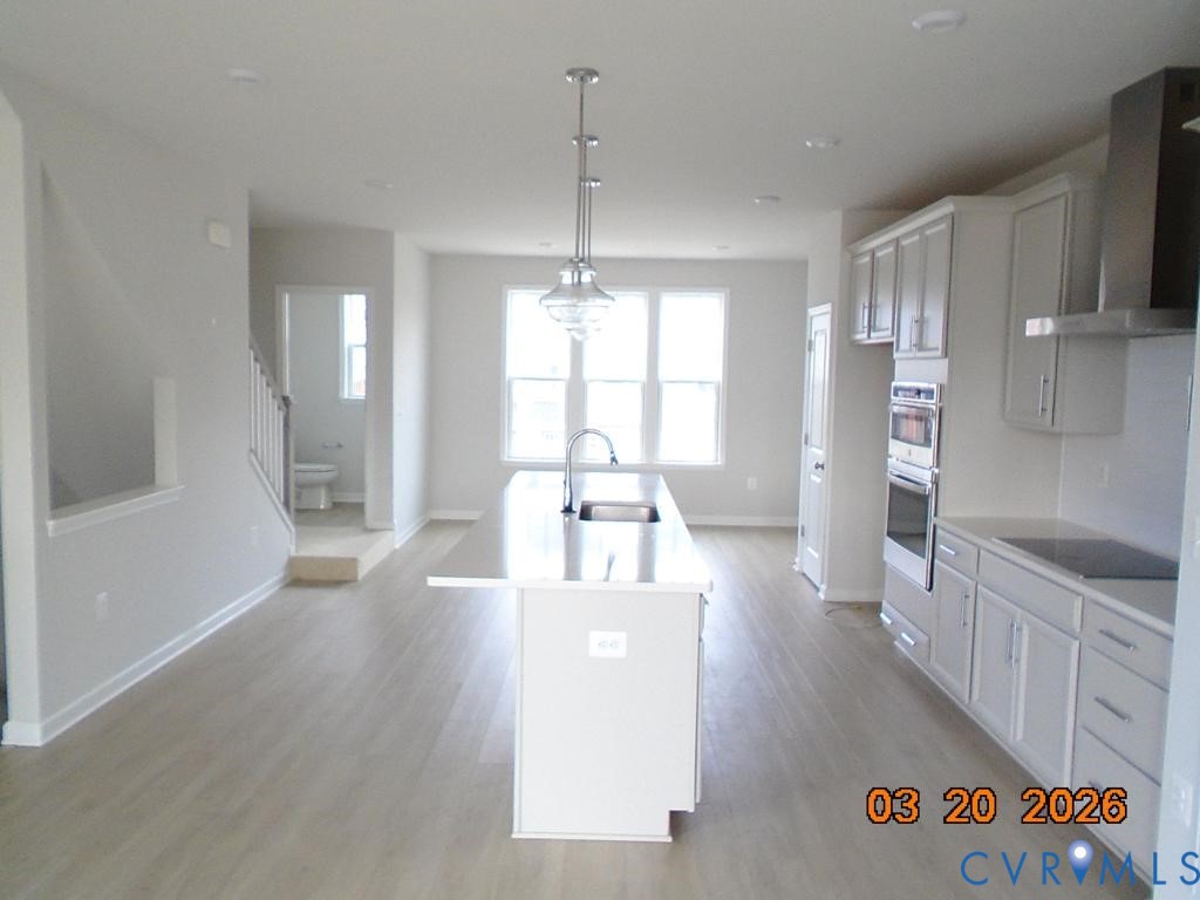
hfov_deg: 67.3
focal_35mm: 26
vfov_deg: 53.1
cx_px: 600
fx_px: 901
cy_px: 450
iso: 400
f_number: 3.2
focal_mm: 4.6
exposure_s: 1/50
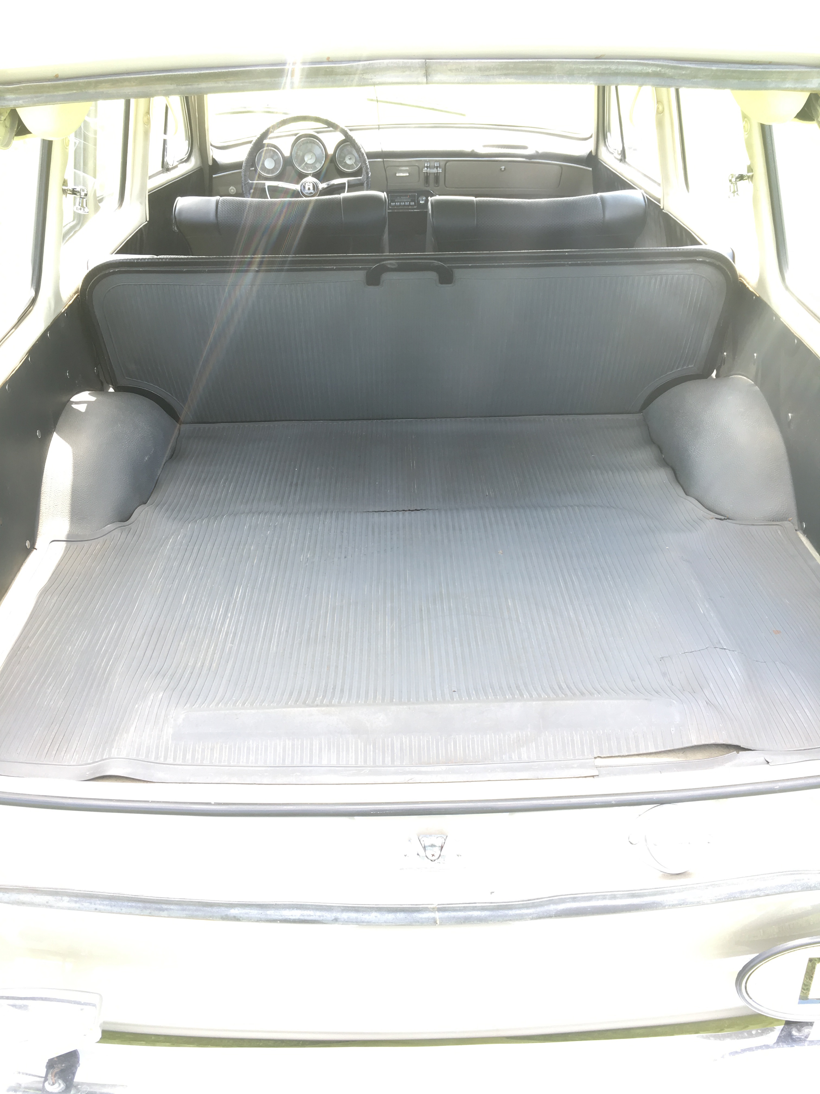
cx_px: 410
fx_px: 916
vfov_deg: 61.7
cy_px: 547
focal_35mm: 29
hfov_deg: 48.2
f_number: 2.2
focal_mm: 4.15
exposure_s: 1/60
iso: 25
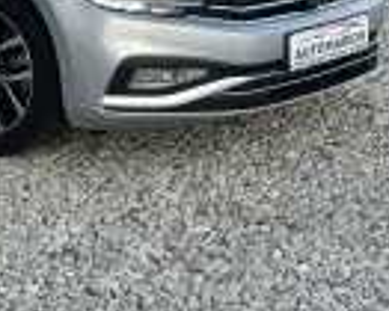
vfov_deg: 11.8
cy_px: -39
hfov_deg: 14.6
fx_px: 1486
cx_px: -27
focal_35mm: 129
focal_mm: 6.86
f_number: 1.78
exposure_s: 1/360
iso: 64
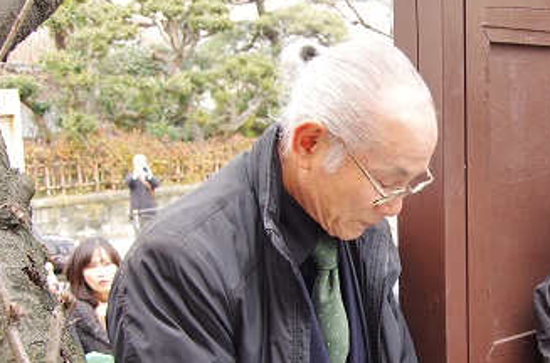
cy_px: 303
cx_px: 478
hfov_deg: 29.5
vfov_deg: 20.2
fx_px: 1005
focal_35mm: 66
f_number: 3.5
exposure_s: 1/40
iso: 100
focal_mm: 18
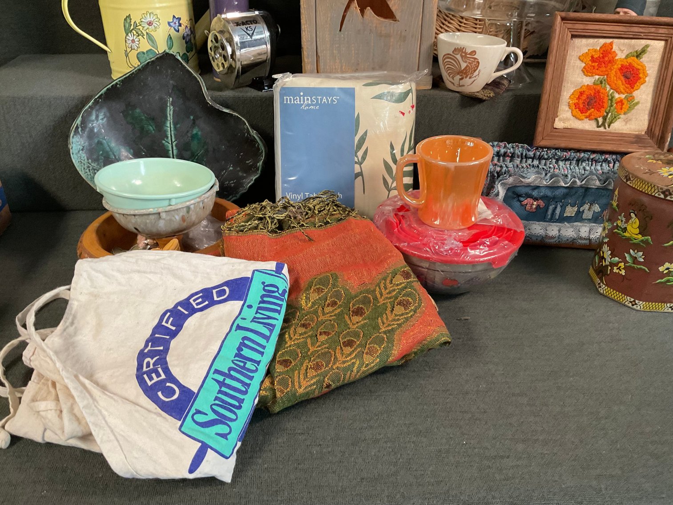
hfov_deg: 61.7
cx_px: 336
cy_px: 252
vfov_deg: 48.2
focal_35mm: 29
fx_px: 564
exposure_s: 1/60
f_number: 1.8
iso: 200
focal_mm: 3
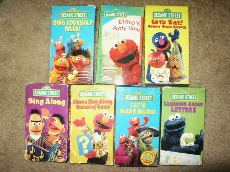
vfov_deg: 40.7
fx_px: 233
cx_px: 115
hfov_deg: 52.6
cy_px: 86
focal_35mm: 35
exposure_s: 1/45
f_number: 6.7
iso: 200
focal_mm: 7.18
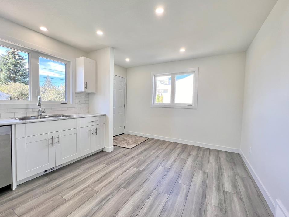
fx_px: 117
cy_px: 109
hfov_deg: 102.1
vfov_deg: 85.7
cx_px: 145
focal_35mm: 14
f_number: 1.8
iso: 40
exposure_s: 1/120
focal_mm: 1.57
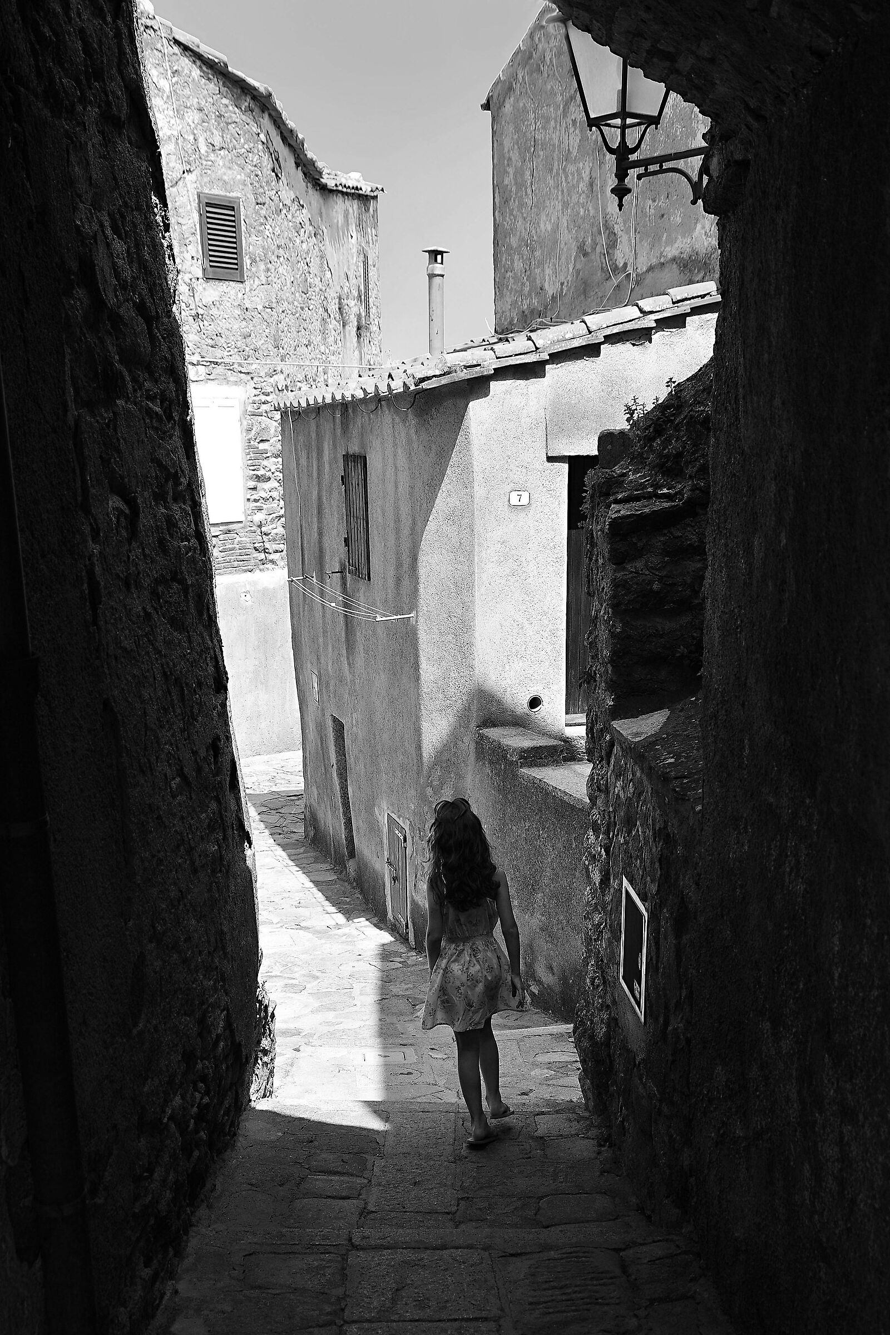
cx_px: 445
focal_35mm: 36
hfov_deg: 36.9
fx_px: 1335
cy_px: 668
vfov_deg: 53.1
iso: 200
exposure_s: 1/400
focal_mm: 36
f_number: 6.3
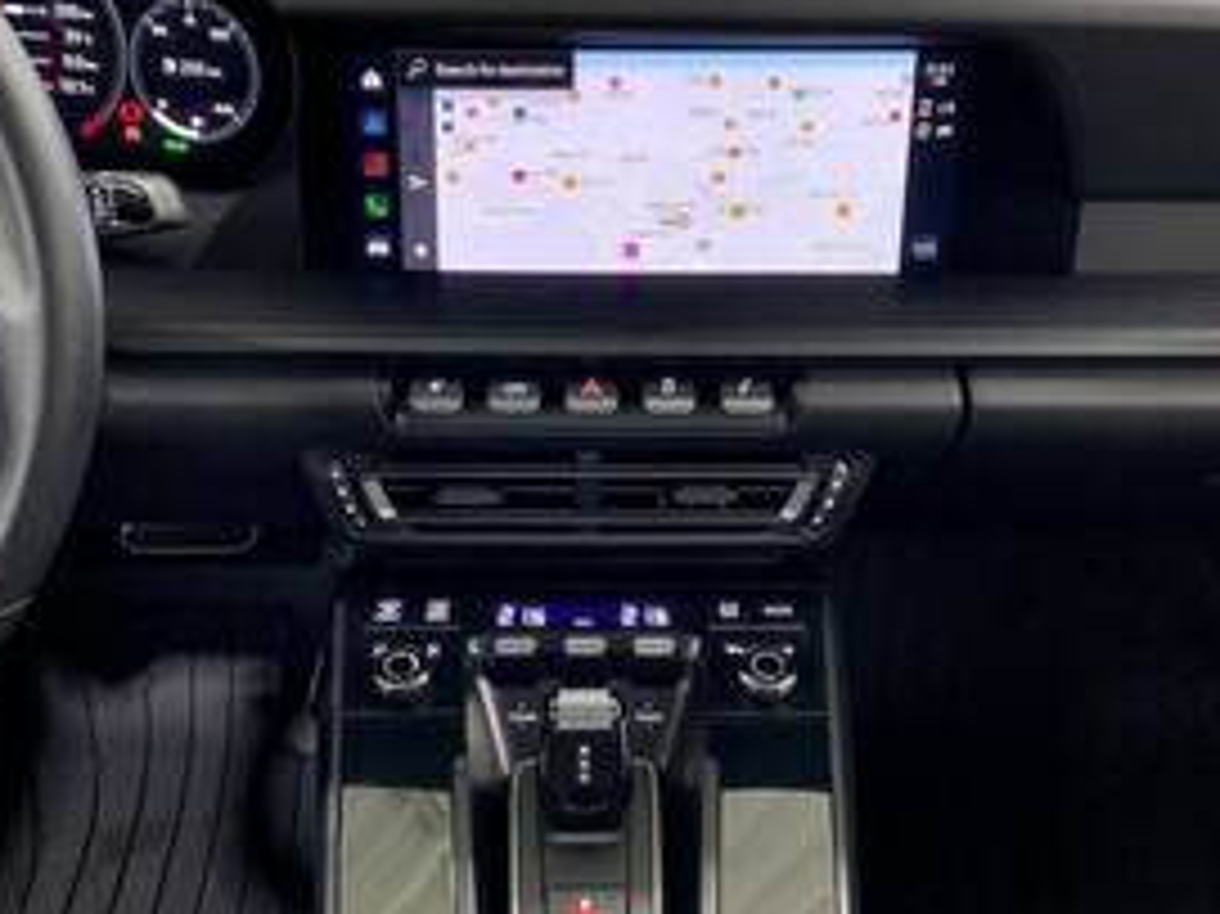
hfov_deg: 42.1
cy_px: 295
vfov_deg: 31.9
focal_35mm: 45
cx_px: 590
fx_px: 1585
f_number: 1.8
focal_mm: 3
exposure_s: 1/97
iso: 64
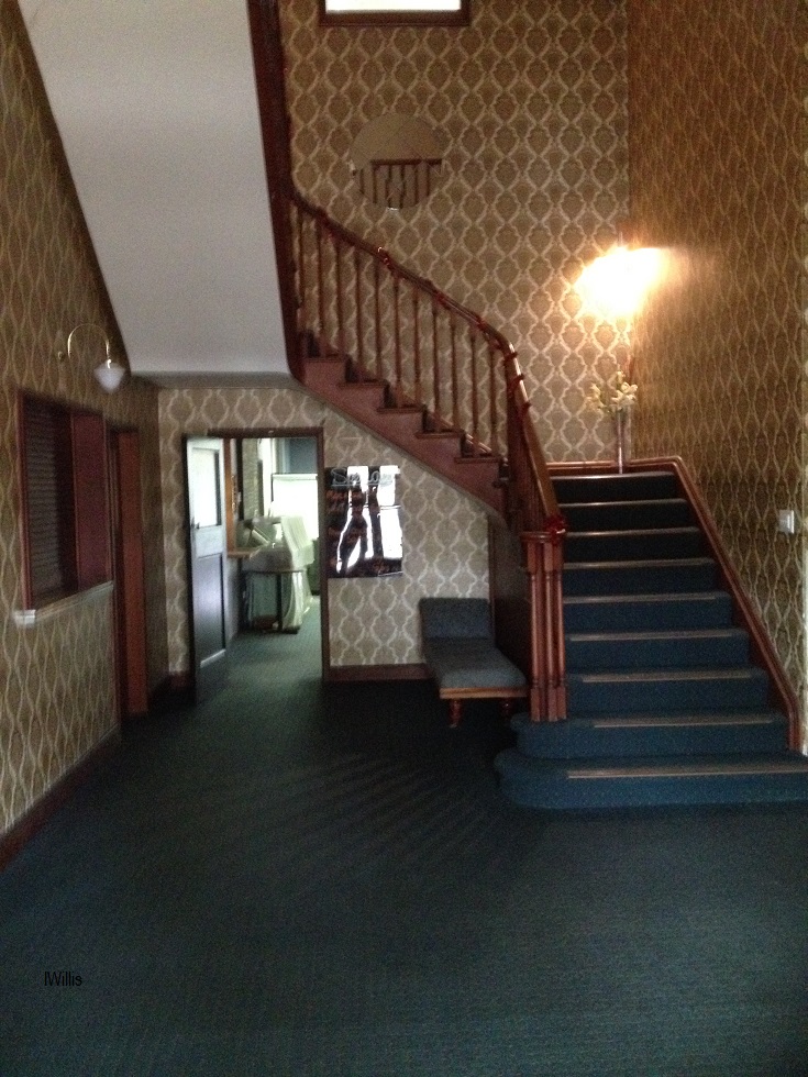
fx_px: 1089
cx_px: 404
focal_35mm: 35
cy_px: 538
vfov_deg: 52.6
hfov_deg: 40.7
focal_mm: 4.28
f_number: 2.4
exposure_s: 1/15
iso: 800
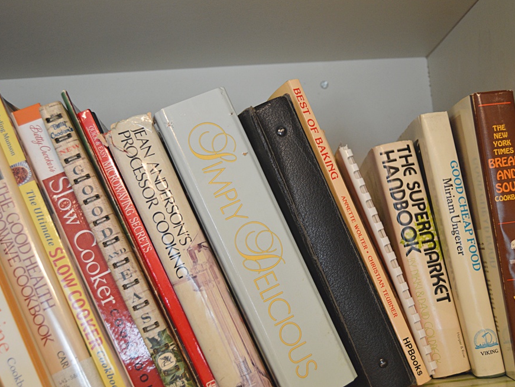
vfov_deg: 33.6
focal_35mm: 43
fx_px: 640
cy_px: 191
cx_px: 271
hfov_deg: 43.8
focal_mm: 26
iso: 720
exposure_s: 1/60
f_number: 4
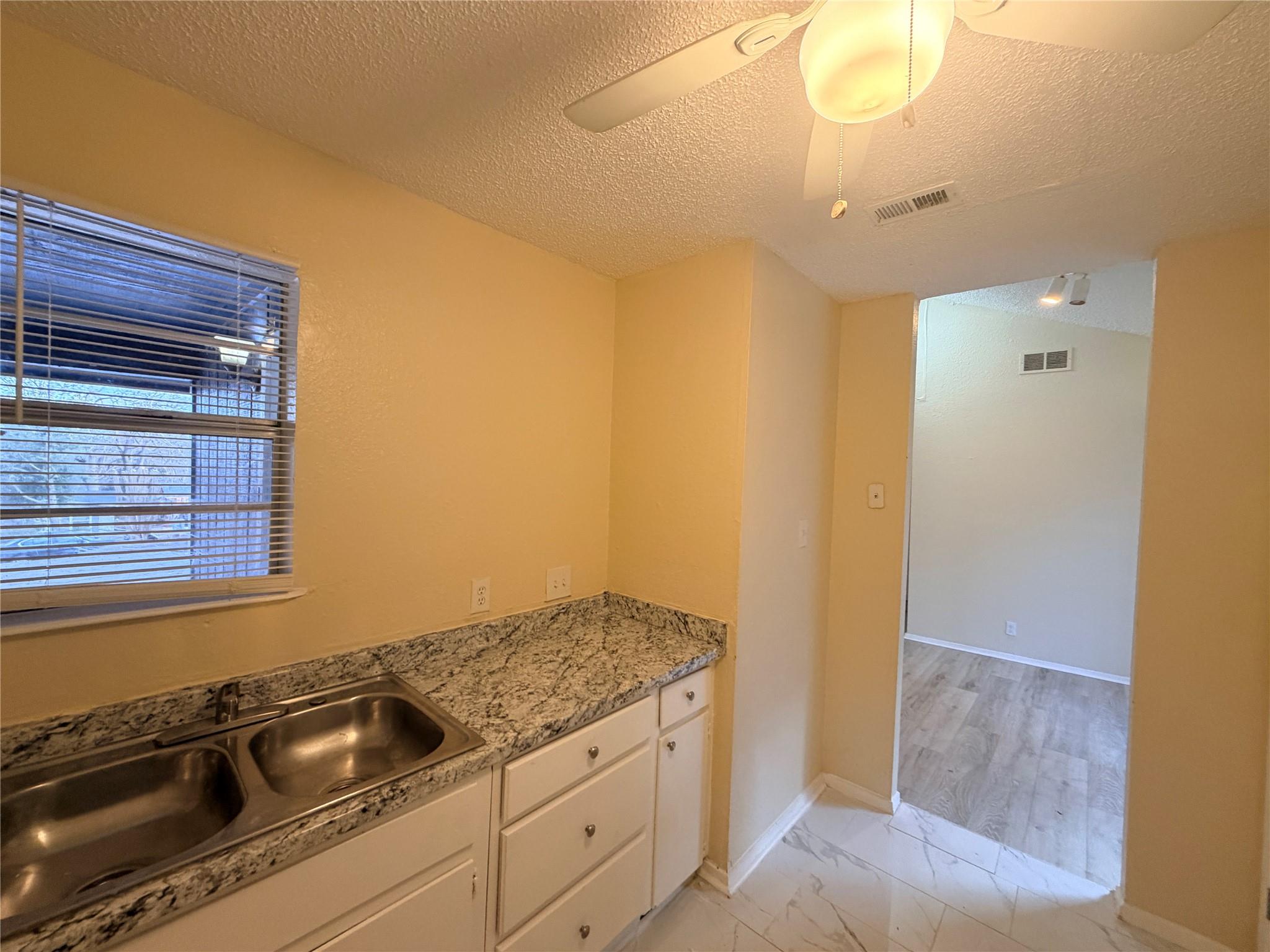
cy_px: 476
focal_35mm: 14
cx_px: 635
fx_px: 514
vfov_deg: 85.7
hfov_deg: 102.1
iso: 250
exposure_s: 1/60
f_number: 2.2
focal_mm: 2.22
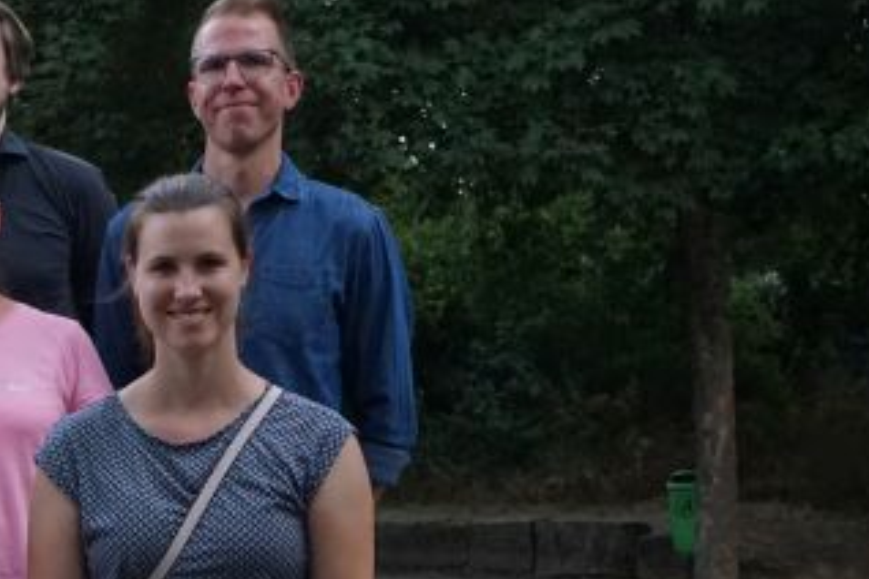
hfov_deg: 19.1
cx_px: -134
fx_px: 2462
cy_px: 620
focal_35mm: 102
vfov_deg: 13.2
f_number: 8
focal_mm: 36
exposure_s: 1/320
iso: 3200
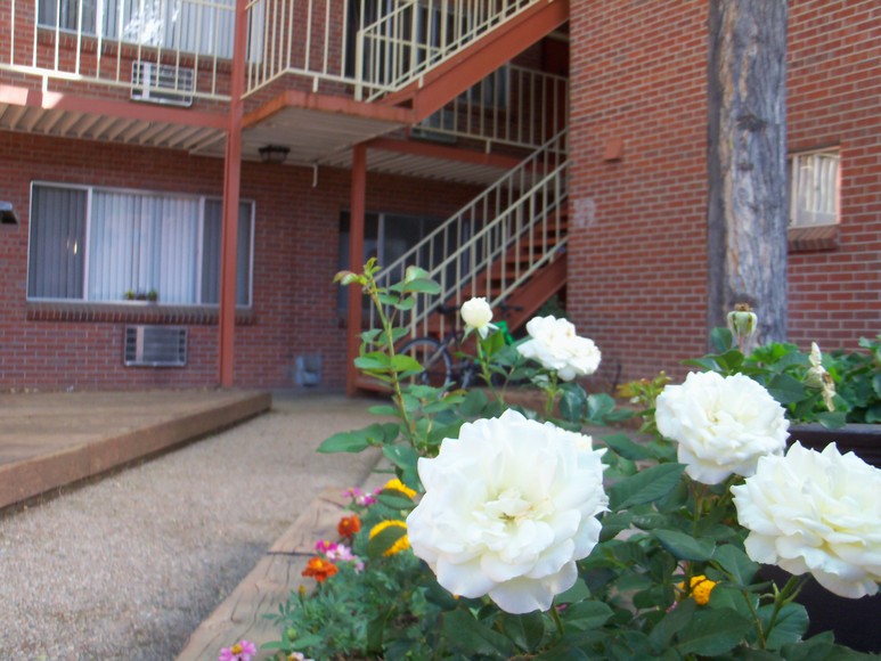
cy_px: 330
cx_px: 440
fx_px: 891
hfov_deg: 52.6
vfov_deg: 40.7
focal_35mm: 35
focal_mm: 6.3
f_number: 3
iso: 64
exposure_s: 1/40
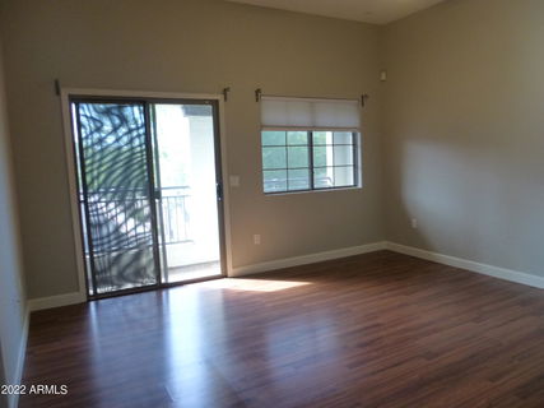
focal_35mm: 25
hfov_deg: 69.4
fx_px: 393
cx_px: 272
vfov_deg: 54.9
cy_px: 204
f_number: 3.1
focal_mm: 4.5
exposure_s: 1/60
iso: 400
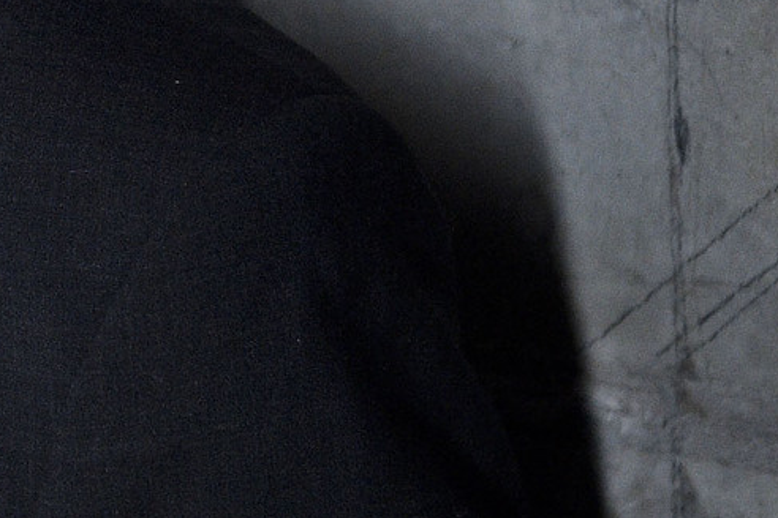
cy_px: -217
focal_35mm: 208
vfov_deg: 6.5
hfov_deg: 9.7
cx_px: -288
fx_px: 4495
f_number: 3.2
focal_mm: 50
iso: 1600
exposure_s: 1/250
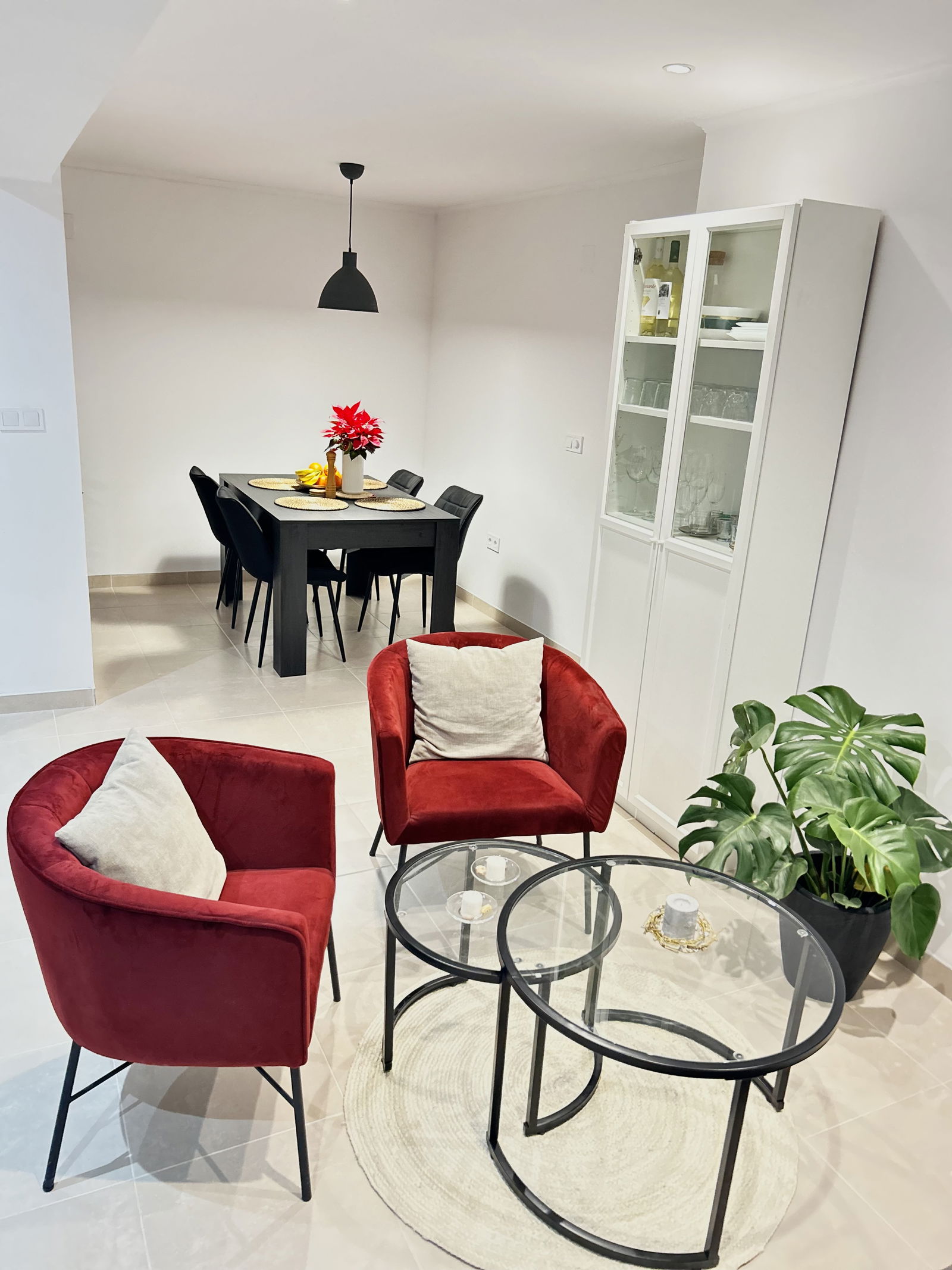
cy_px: 635
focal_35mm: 26
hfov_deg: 53.1
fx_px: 953
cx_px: 476
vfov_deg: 67.3
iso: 500
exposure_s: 1/50
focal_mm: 5.7
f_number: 1.5
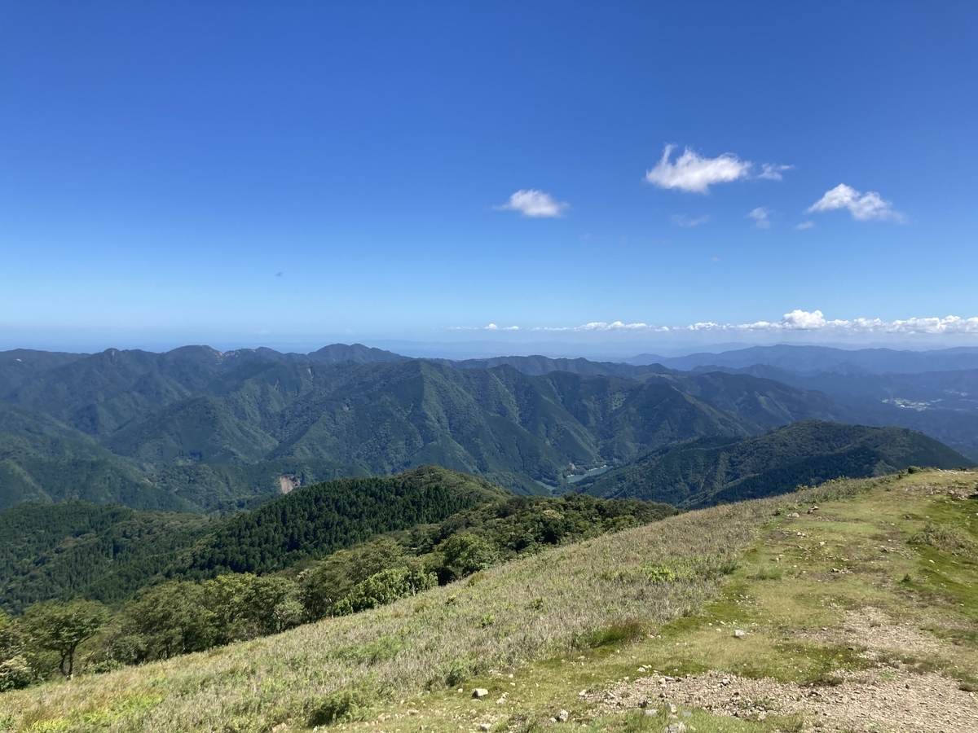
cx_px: 489
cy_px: 366
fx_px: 791
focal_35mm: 28
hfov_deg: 63.4
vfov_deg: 49.7
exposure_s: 1/2000
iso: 20
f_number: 1.8
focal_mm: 3.99
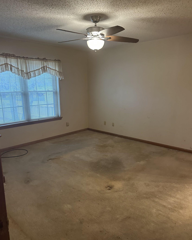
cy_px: 125
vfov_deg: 66.0
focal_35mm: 26
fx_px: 185
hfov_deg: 54.9
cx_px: 97
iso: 800
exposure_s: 1/60
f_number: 1.78
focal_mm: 6.86
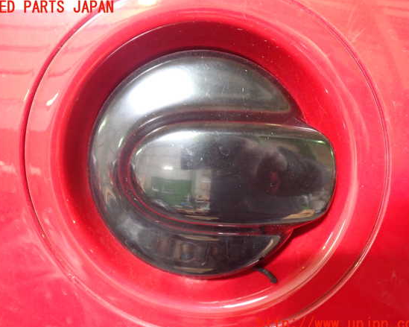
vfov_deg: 45.8
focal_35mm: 32
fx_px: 387
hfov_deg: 55.7
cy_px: 166
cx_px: 202
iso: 640
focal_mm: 5.4
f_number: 2.3
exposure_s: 1/30
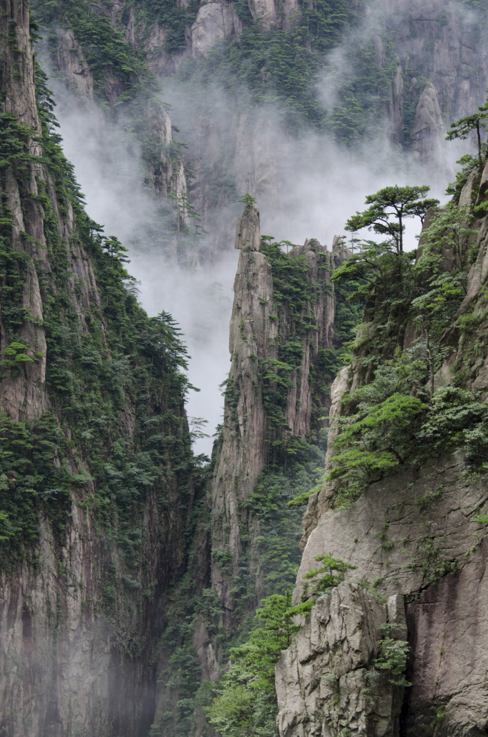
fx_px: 1593
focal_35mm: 78
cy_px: 368
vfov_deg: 26.0
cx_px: 244
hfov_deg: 17.4
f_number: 5.6
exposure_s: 1/100
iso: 100
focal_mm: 52
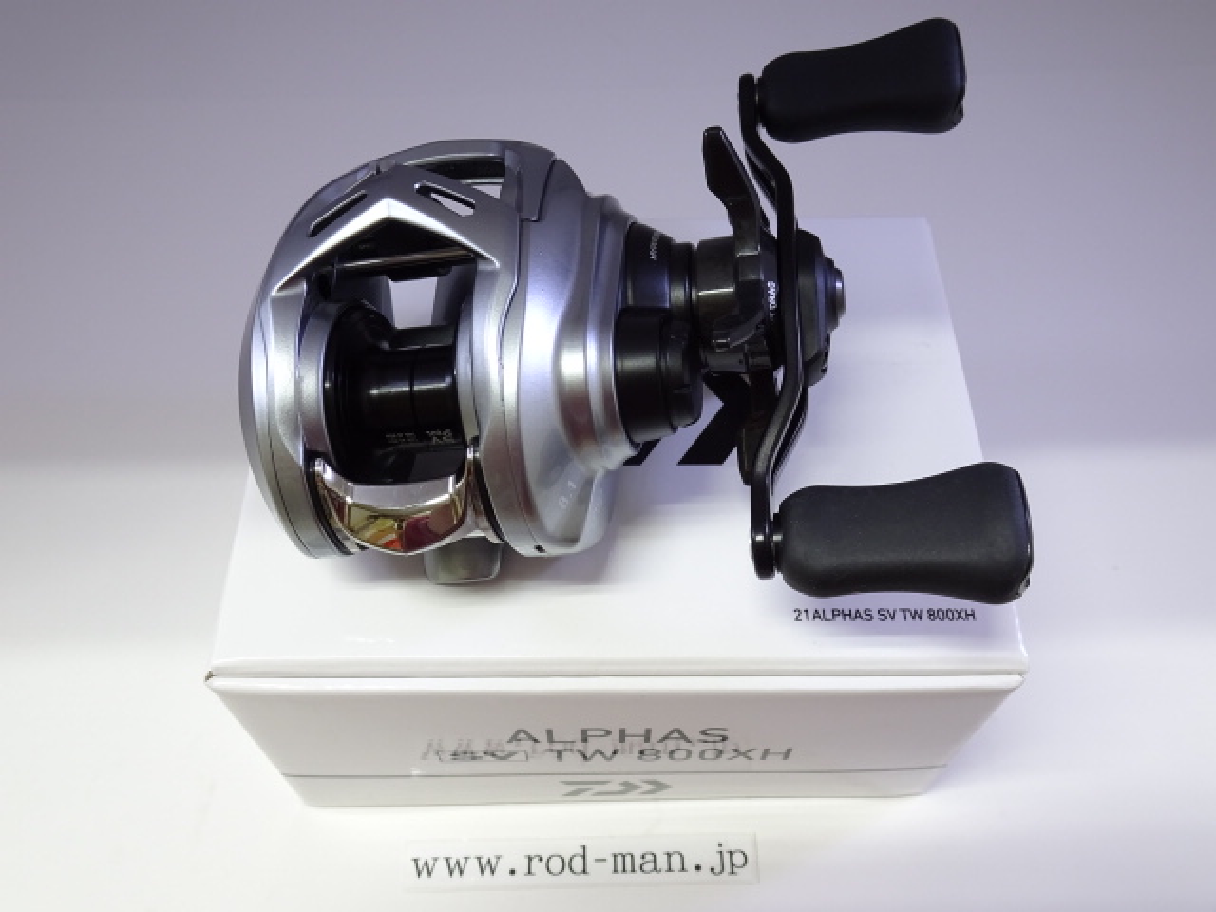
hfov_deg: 61.7
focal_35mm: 29
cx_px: 608
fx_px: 1019
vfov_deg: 48.2
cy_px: 456
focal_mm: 4.92
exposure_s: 1/30
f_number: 3.5
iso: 400
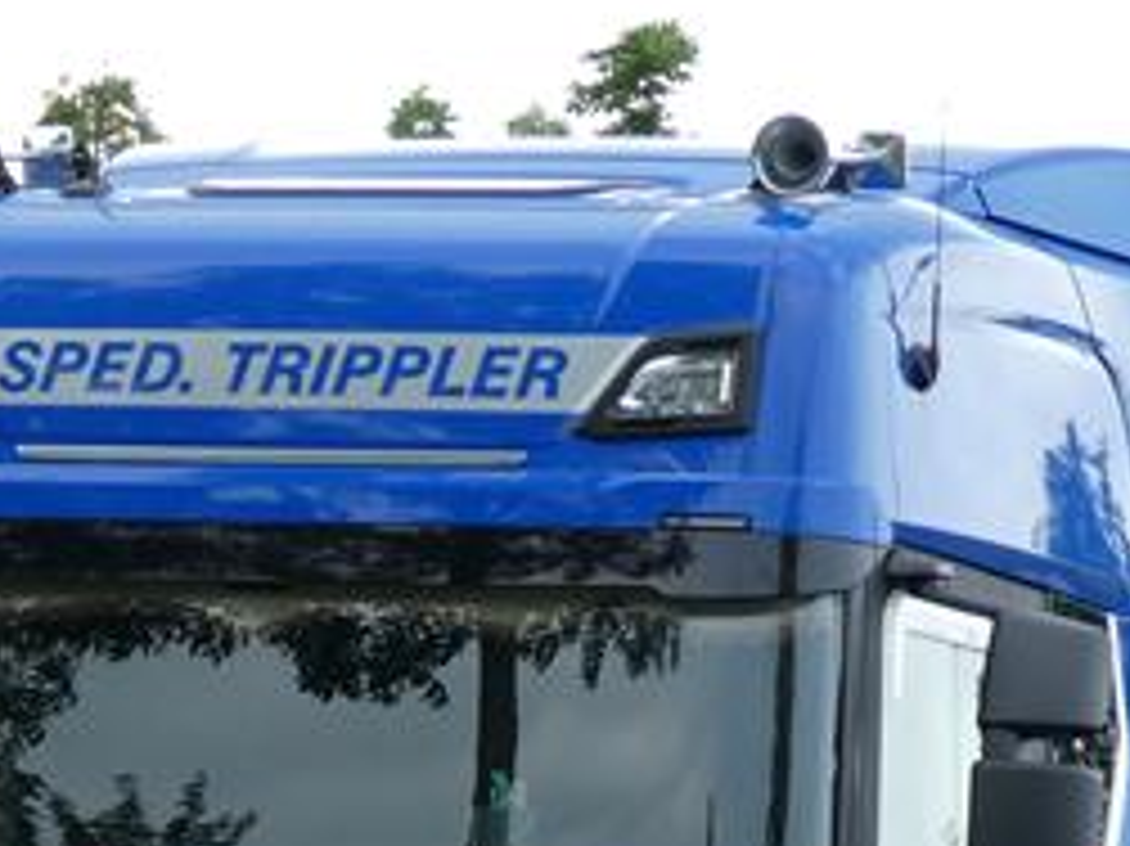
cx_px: 563
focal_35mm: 252
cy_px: 1112
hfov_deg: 7.9
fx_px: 8222
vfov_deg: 5.9
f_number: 4.7
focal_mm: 14.1
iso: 80
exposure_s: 1/200
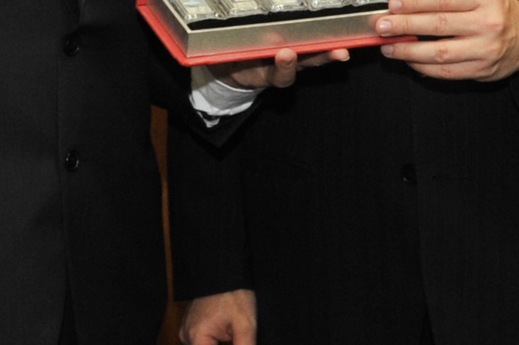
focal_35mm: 152
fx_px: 2190
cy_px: 36
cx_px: 395
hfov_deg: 13.5
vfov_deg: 9.0
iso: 800
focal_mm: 24
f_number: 5.6
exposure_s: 1/60
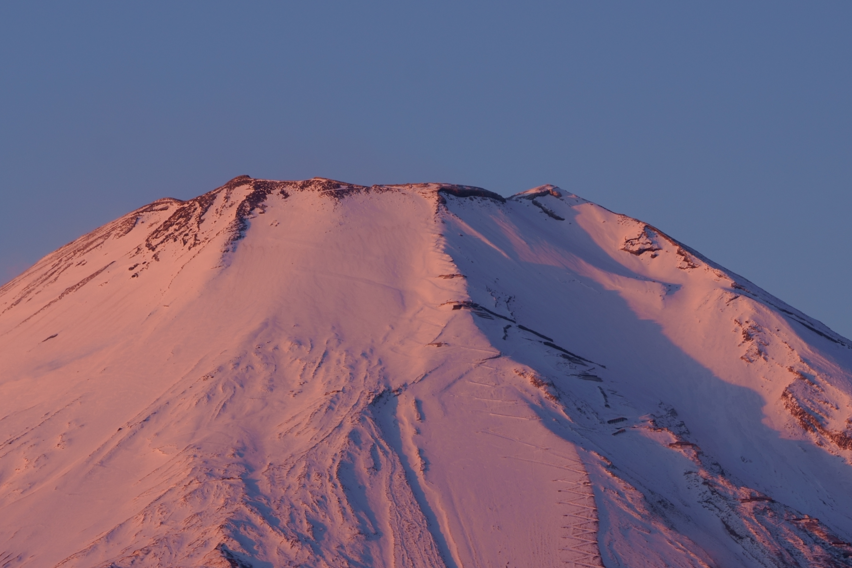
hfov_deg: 6.5
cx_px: 106
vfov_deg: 4.3
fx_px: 7526
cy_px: 569
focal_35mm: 318
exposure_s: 1/30
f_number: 8
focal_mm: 121
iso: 100
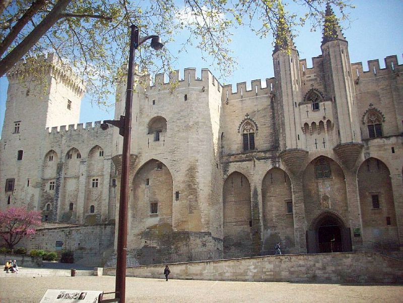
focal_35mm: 37
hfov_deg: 50.1
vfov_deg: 38.7
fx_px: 431
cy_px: 152
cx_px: 202
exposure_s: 1/537
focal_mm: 6.2
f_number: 5.6
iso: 200
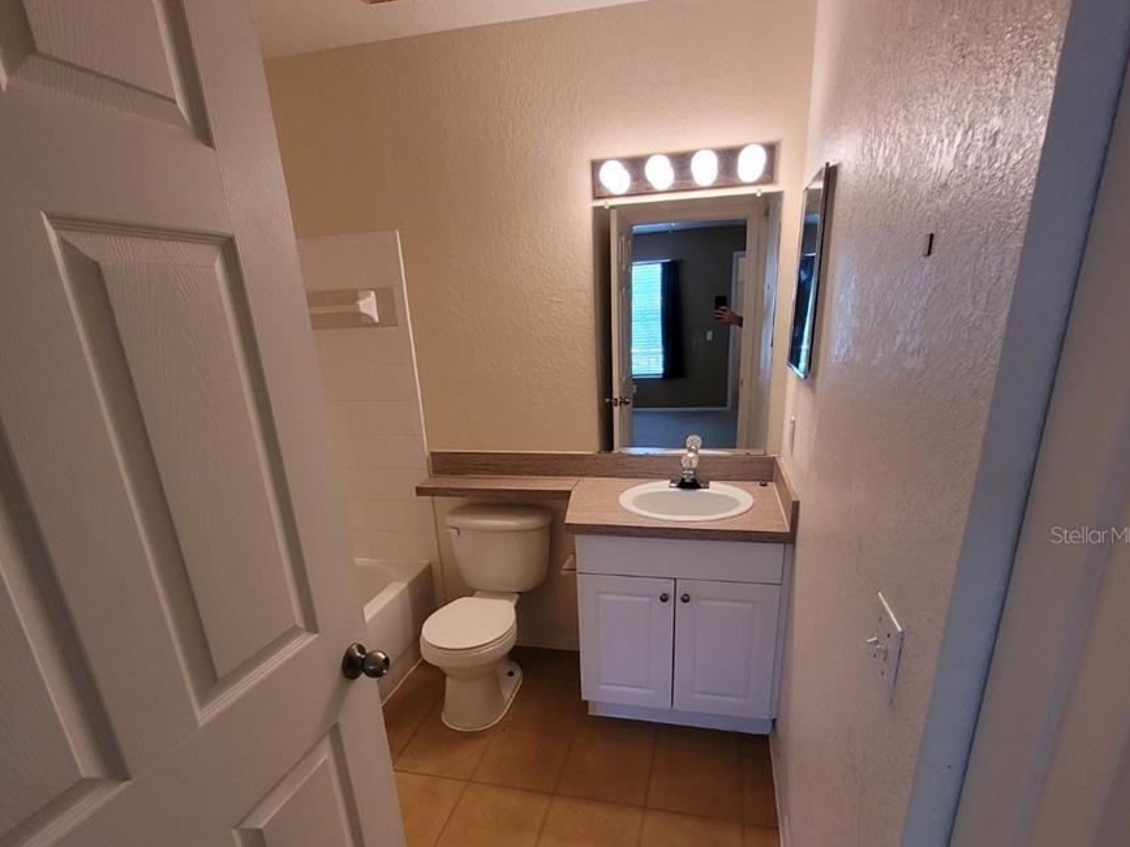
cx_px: 567
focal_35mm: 18
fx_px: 588
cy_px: 534
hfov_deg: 87.8
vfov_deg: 70.3
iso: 160
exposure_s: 1/60
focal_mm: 1.74
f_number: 2.2
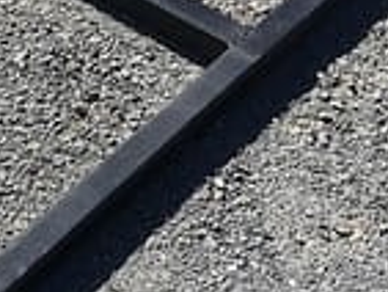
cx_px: -121
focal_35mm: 103
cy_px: 21
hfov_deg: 17.8
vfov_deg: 14.2
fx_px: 1155
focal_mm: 4.15
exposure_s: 1/999
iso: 25
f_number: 2.2
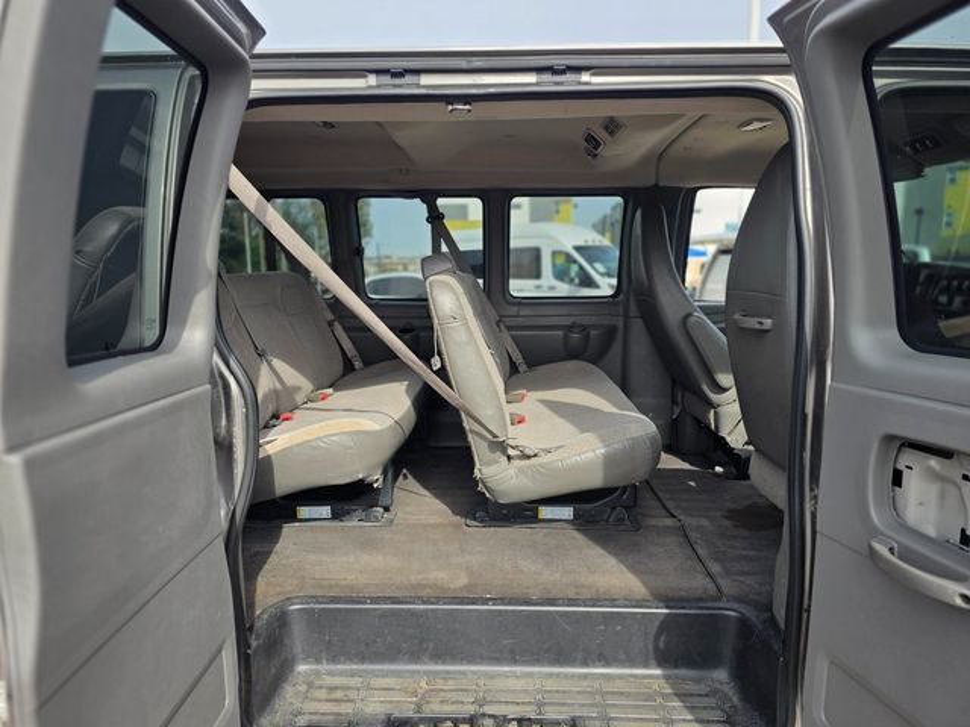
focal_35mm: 23
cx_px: 485
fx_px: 644
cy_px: 364
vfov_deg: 58.9
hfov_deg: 73.9
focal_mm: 6.3
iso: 80
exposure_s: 1/2572
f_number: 1.7
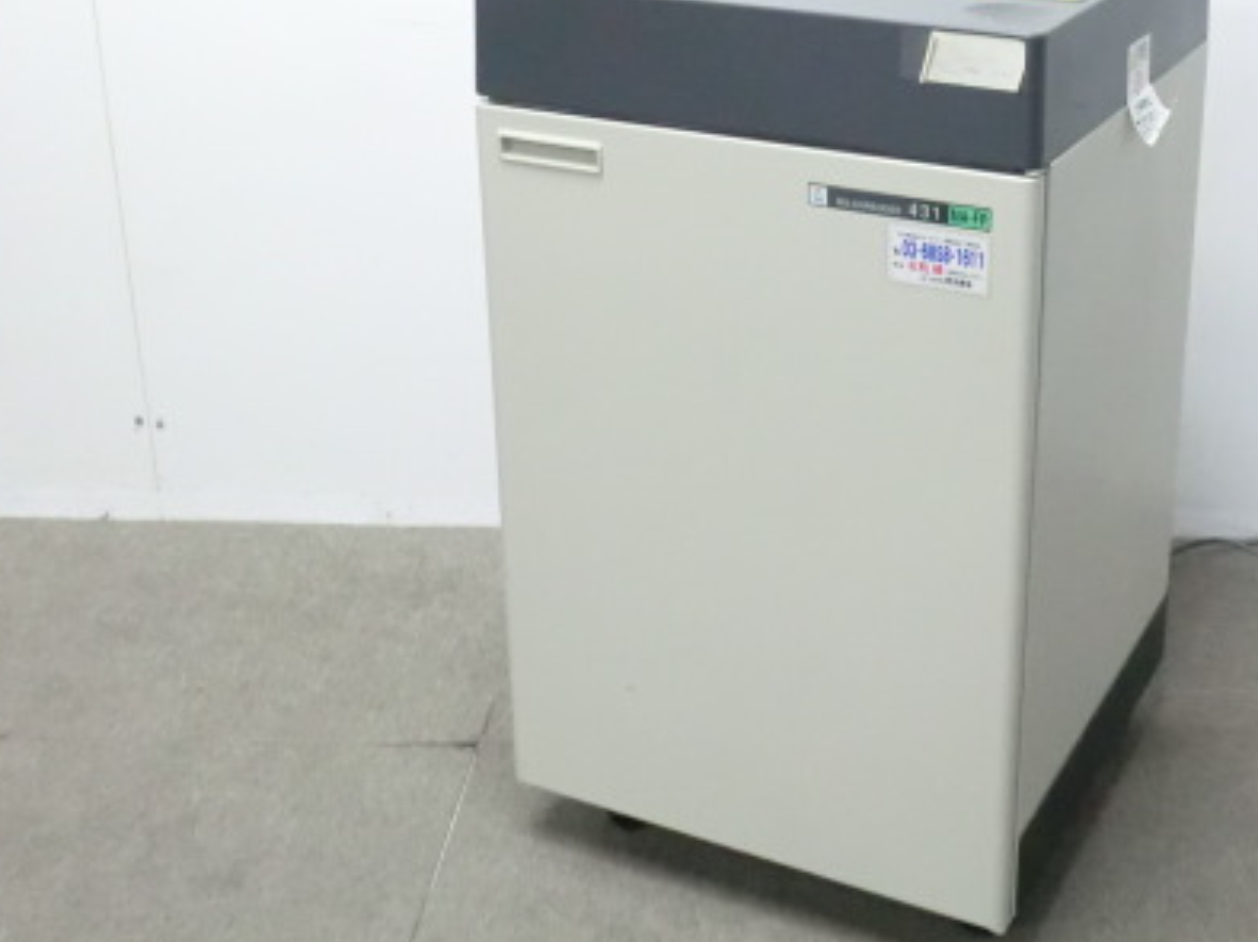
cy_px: 249
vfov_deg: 27.7
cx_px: 821
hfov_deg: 36.5
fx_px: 1889
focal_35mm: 52
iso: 800
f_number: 3.5
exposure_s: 1/40
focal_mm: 5.8
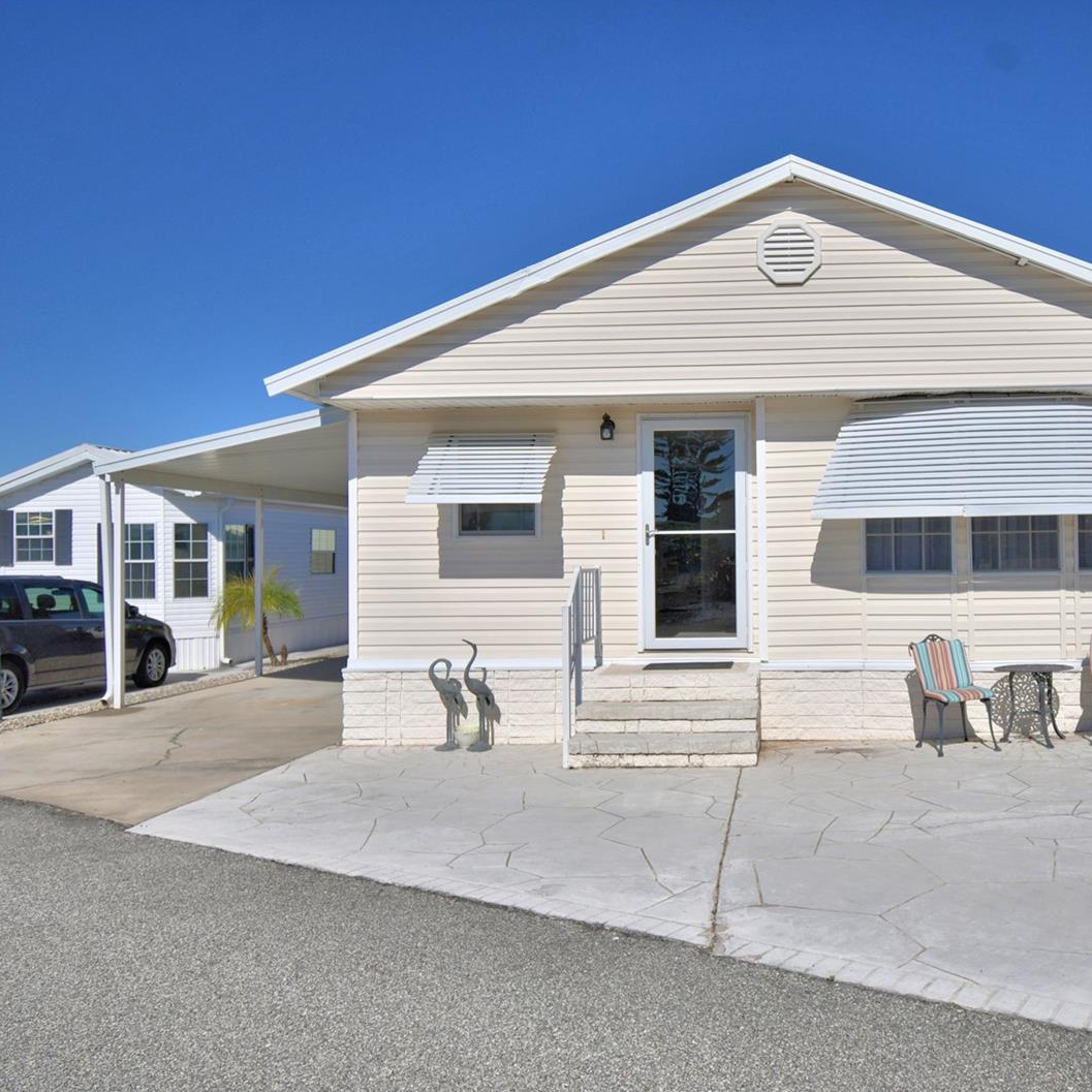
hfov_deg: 57.4
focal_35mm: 27
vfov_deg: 59.1
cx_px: 751
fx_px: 964
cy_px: 543
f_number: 5
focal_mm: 14
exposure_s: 1/2000
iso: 100
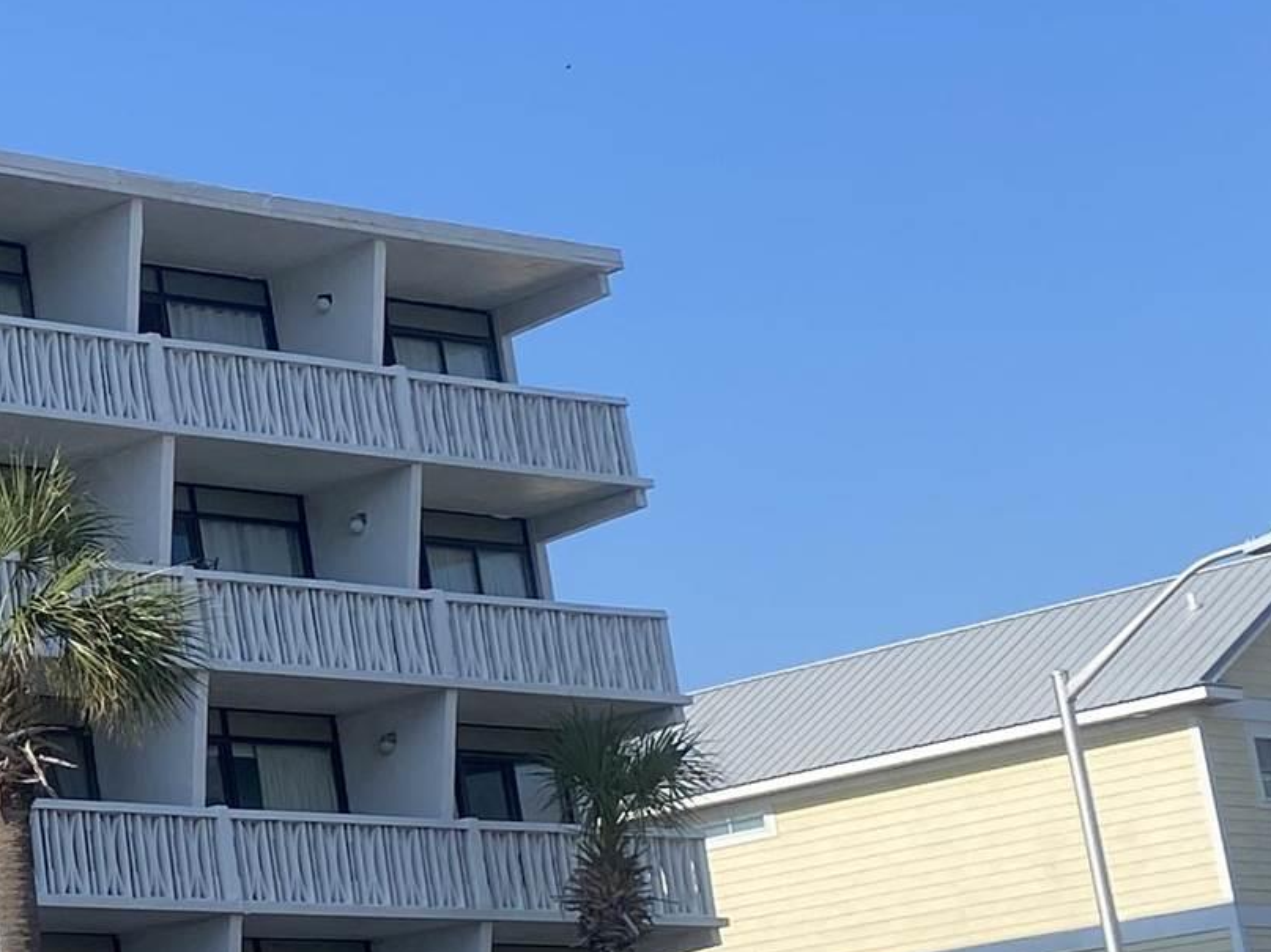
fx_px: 3634
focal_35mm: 99
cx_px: -1063
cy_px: 696
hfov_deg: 16.4
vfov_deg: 14.9
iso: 32
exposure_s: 1/1961
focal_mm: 4.25
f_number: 1.8
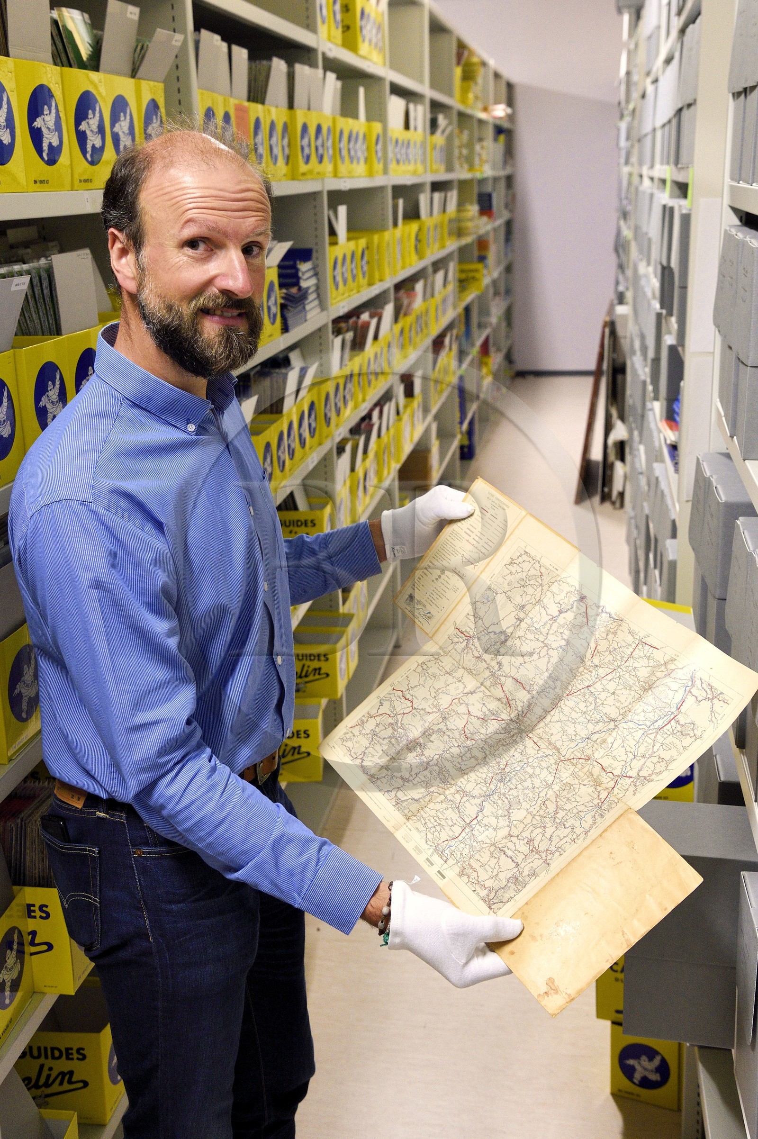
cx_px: 379
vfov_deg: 48.5
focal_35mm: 40
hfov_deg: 33.4
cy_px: 570
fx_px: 1265
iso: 3200
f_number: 7.1
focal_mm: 40
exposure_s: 1/50
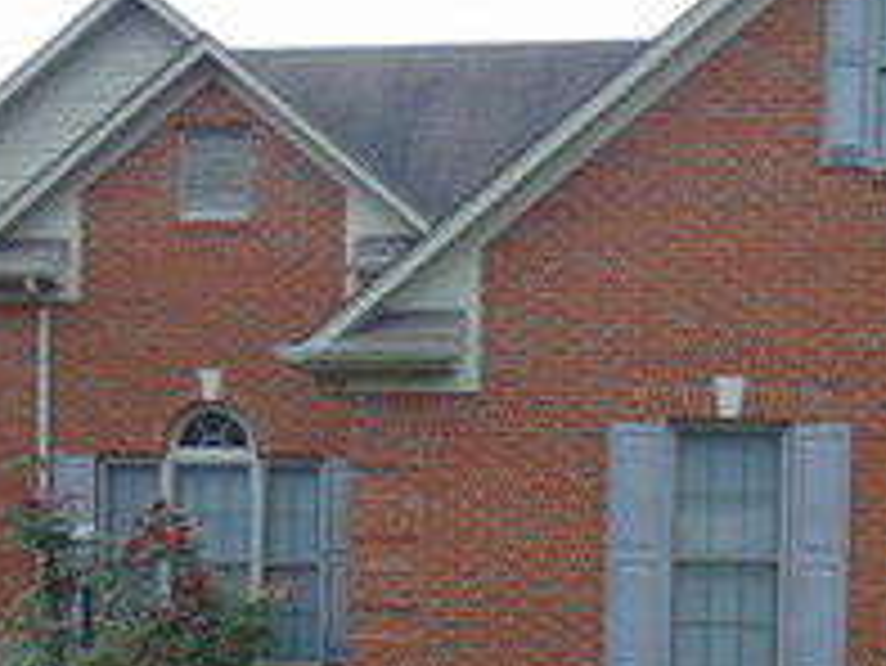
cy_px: 612
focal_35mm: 65
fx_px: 1665
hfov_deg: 29.8
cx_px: 454
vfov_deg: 22.0
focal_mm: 4.5
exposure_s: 1/200
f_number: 3
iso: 80
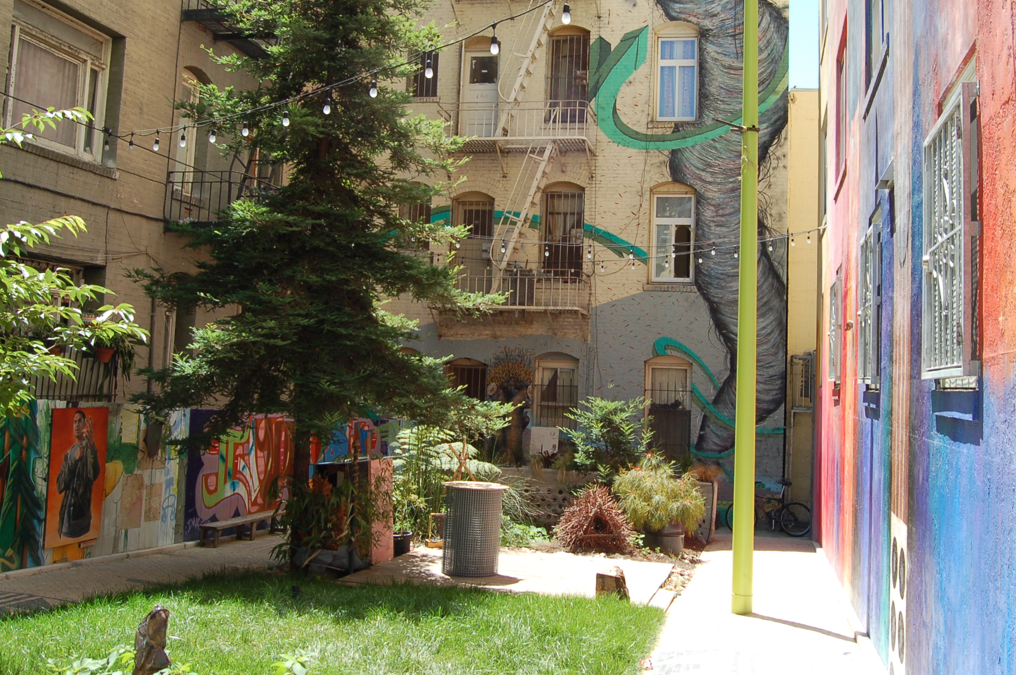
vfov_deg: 35.5
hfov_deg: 51.8
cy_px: 229
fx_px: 1043
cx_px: 579
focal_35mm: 37
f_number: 6.3
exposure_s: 1/160
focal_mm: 18
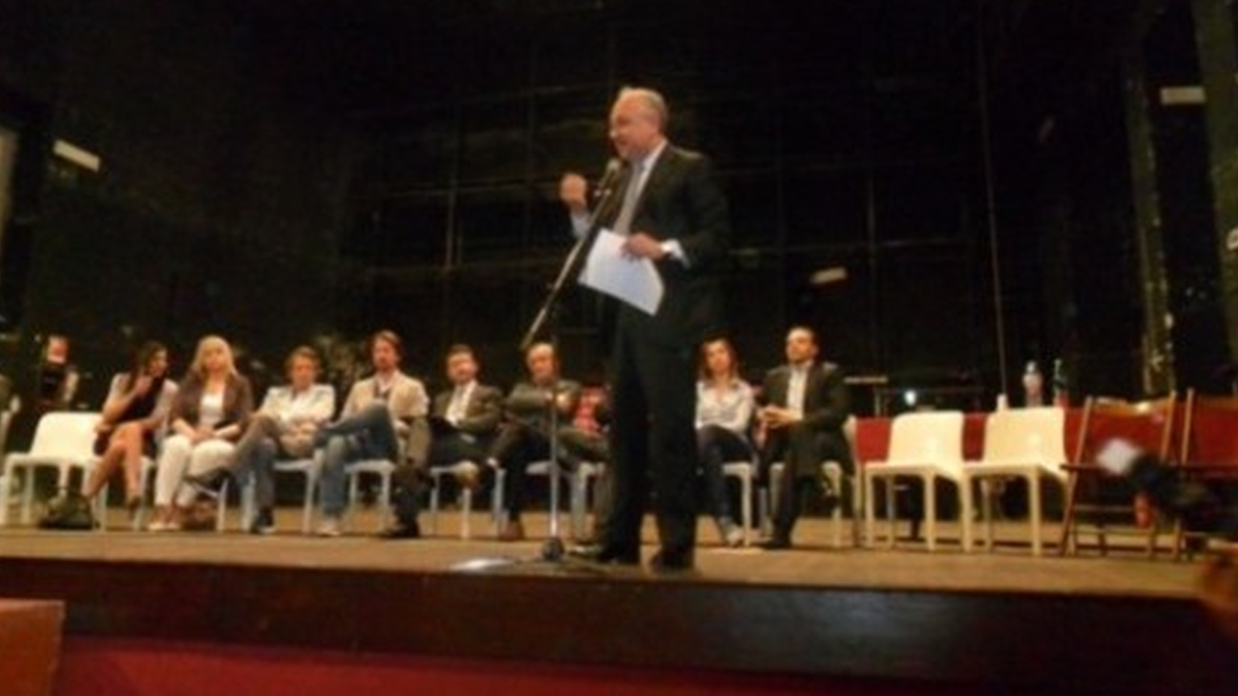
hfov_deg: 64.3
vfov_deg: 38.9
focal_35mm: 30
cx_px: 615
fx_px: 985
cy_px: 310
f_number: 3.5
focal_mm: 4.9
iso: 400
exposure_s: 1/45
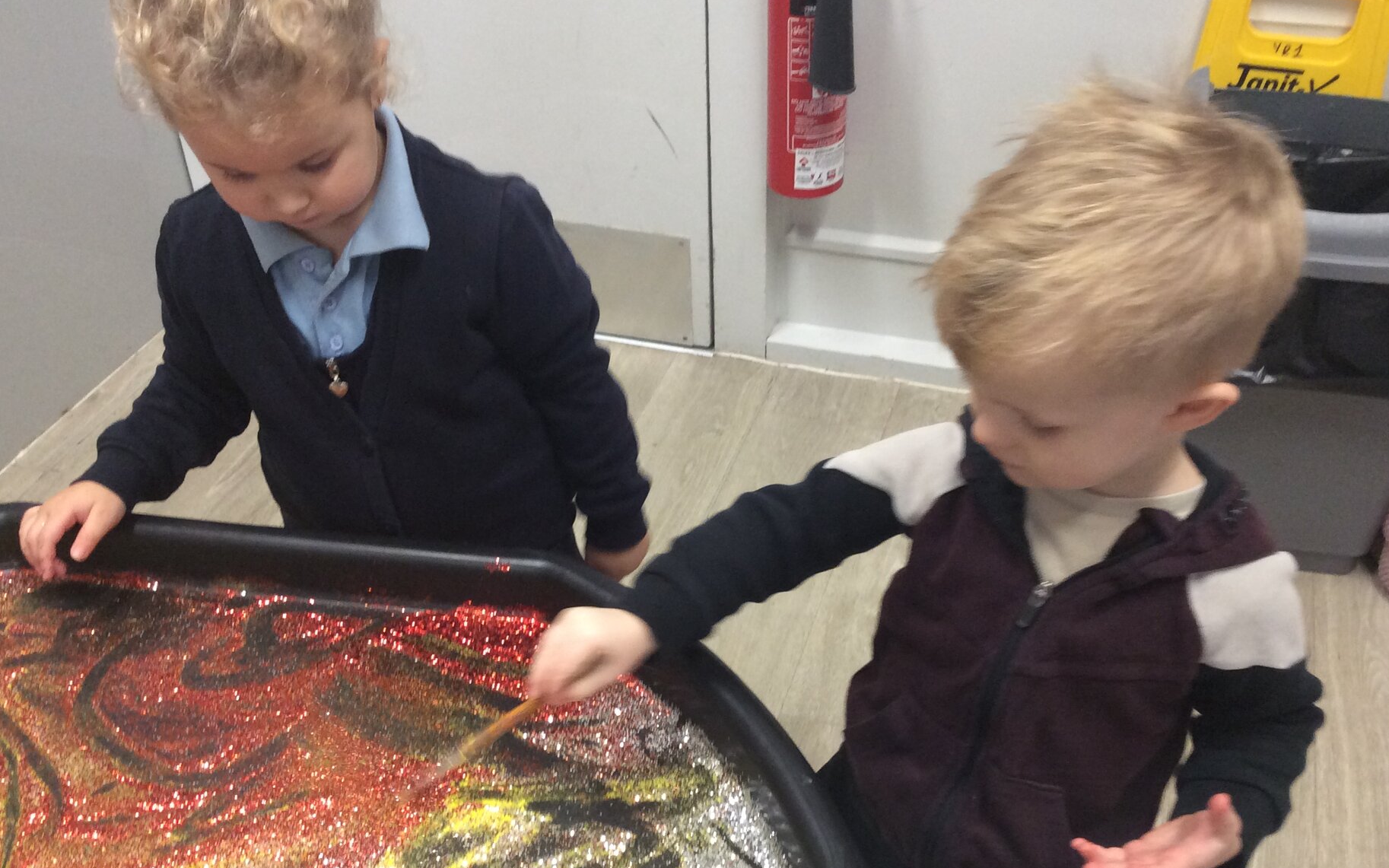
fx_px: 1438
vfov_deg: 33.5
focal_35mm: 38
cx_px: 694
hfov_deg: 51.5
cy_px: 506
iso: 125
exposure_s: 1/25
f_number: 2.4
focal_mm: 3.3
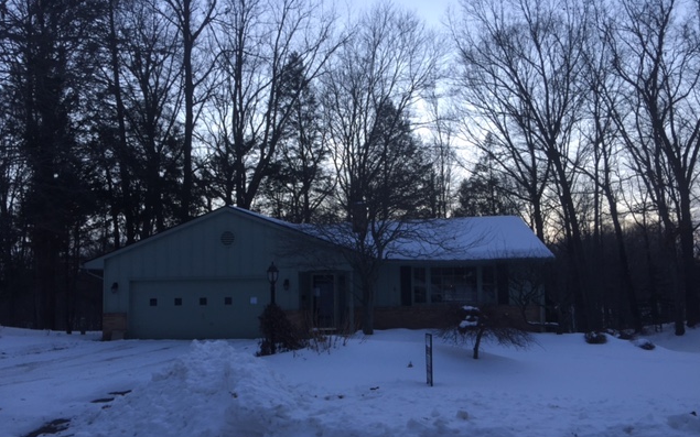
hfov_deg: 61.2
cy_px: 258
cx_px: 351
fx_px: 591
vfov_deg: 40.5
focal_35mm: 31
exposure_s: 1/30
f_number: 2.2
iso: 32
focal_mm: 4.15
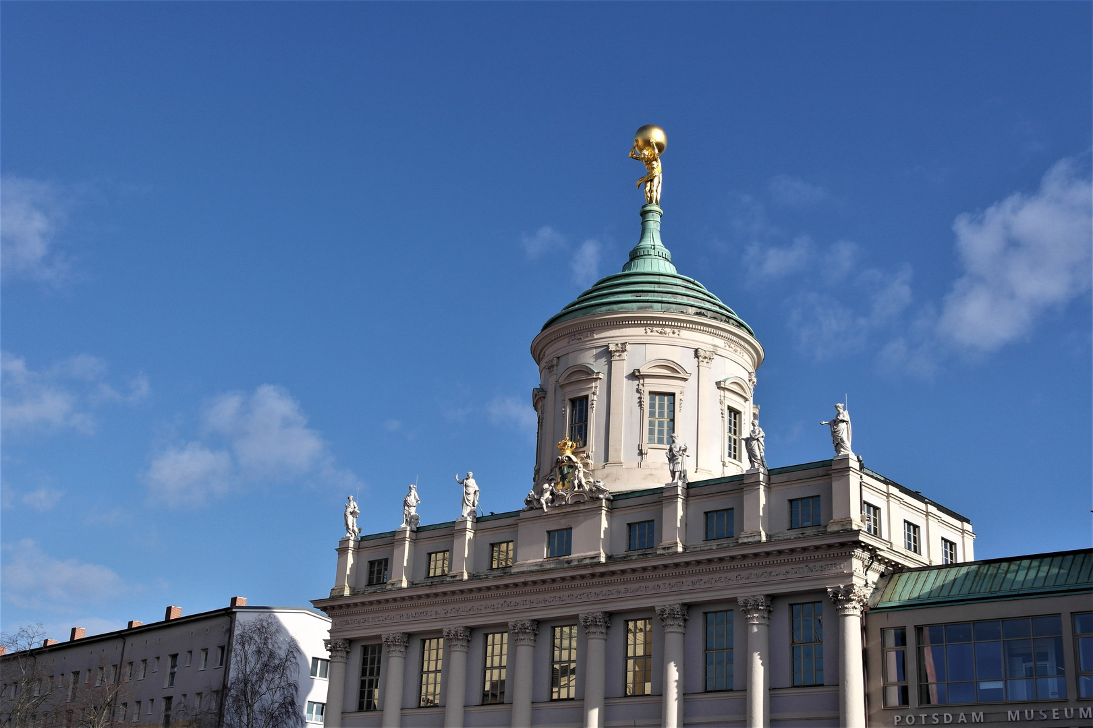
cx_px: 546
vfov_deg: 27.5
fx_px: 1488
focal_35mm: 49
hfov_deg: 40.3
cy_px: 364
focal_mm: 32
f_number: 8
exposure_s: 1/320
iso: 100
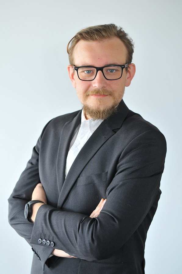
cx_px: 91
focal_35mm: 52
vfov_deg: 37.9
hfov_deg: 25.7
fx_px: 399
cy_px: 137
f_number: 3.2
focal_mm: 35
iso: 400
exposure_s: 1/60
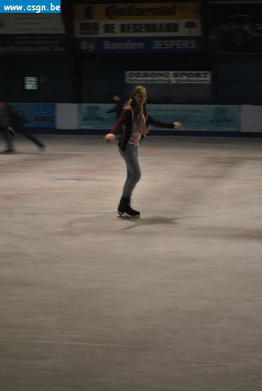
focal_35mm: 82
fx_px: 899
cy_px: 196
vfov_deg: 24.6
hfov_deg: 16.6
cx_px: 131
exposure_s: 1/40
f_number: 5.6
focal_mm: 55
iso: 800
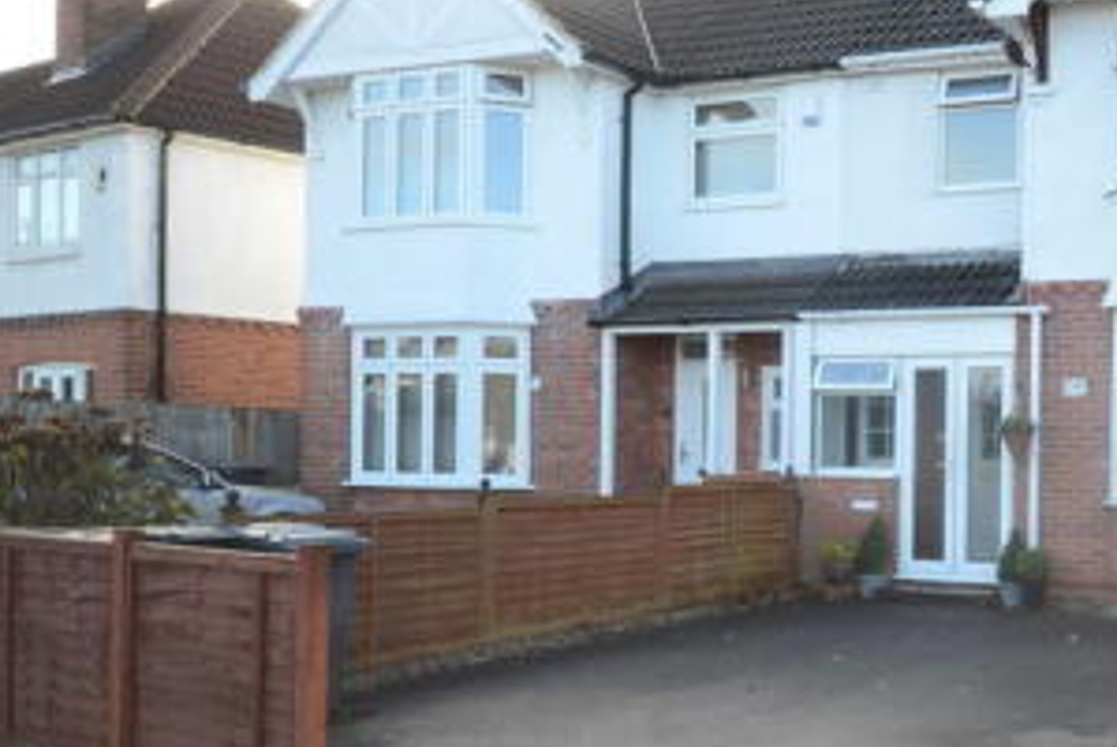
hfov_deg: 38.7
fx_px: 1429
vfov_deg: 29.2
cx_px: 1070
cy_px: 465
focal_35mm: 46
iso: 100
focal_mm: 14
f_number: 4.8
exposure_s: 1/80
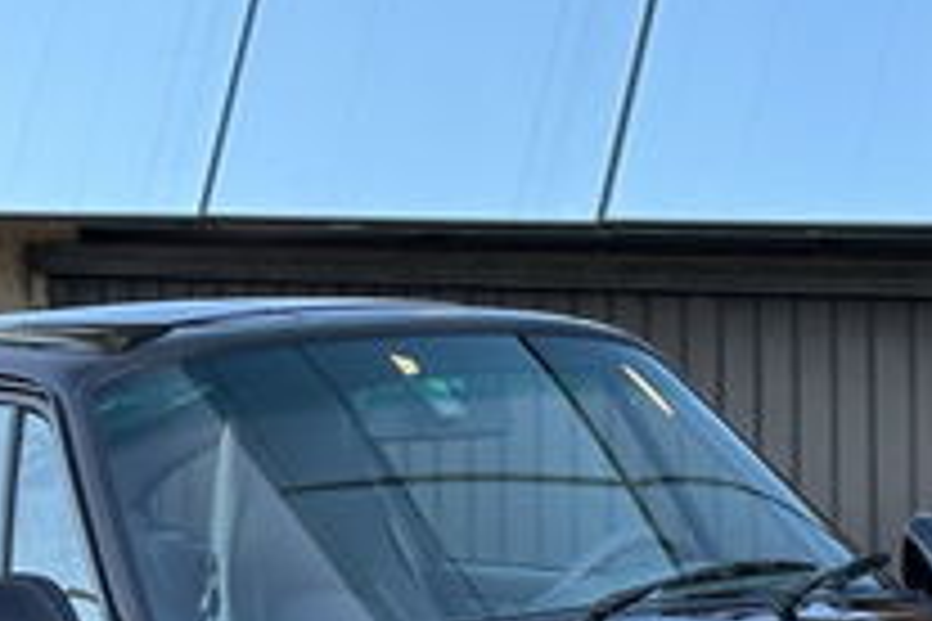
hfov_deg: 11.1
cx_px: 590
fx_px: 4789
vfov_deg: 7.4
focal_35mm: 185
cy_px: 626
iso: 64
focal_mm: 6.86
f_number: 1.78
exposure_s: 1/155
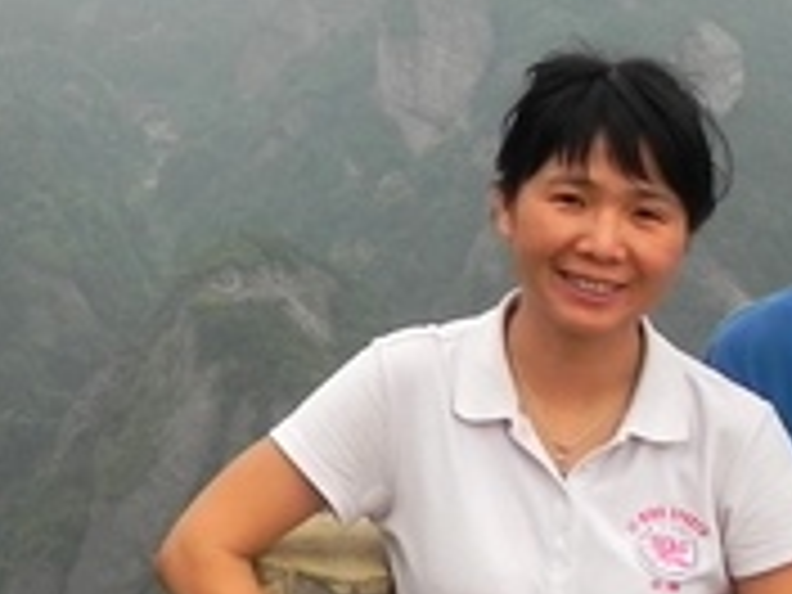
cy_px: -124
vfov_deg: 9.9
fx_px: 3363
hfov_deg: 12.9
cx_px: -266
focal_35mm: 147
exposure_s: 1/140
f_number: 4.5
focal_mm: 6.6
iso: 160
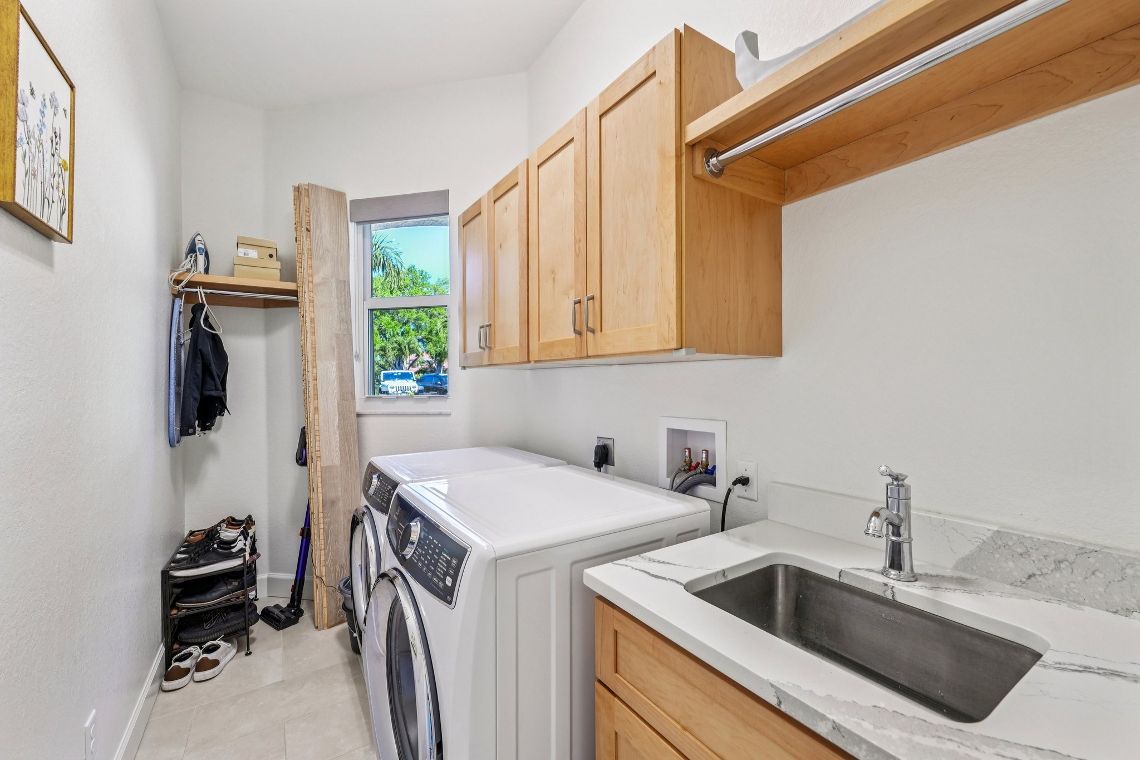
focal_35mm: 14
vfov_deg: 81.2
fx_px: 443
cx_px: 570
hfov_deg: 104.3
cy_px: 380
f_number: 8
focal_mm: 14
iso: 400
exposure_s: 1/13
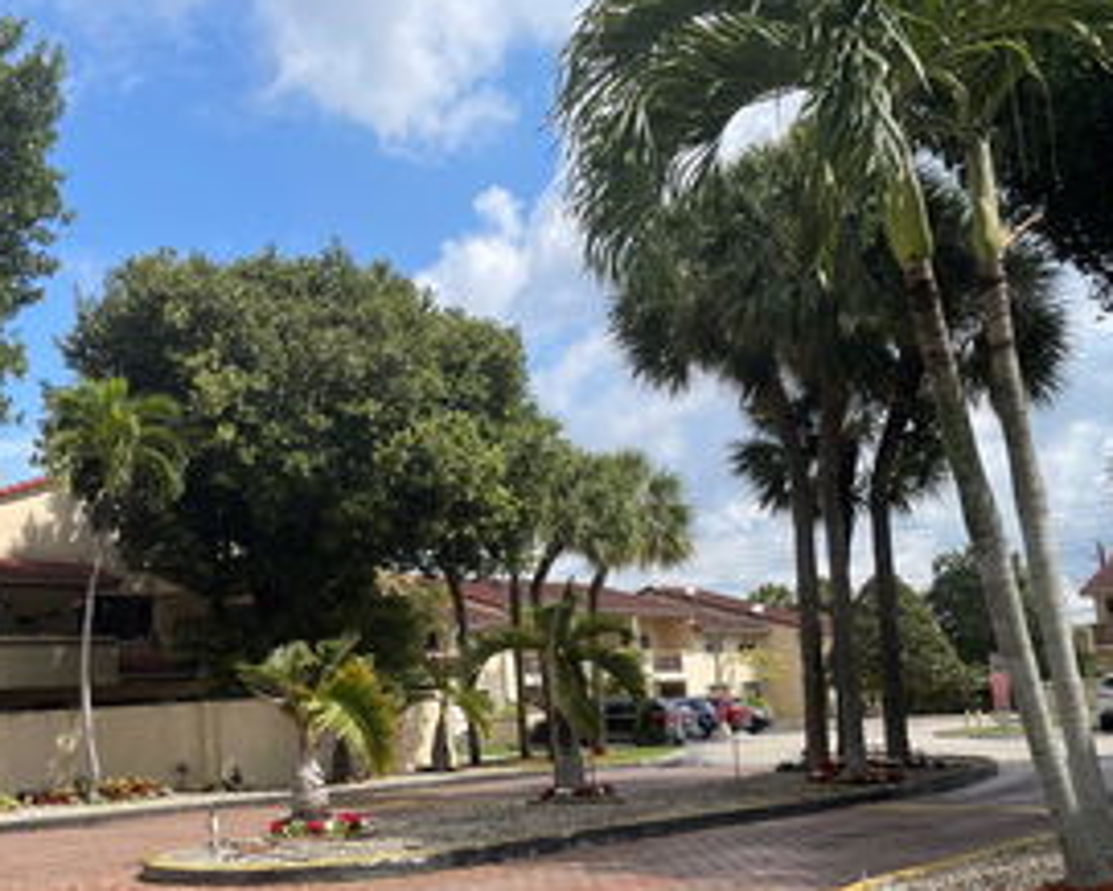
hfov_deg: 44.8
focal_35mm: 40
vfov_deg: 37.1
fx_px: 1318
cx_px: 331
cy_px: 575
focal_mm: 4.2
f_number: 1.6
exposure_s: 1/3300
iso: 32
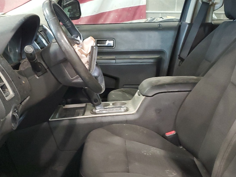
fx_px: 327
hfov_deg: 39.6
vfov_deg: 30.3
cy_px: 90
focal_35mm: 48
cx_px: 107
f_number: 1.5
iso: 298
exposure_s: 1/15
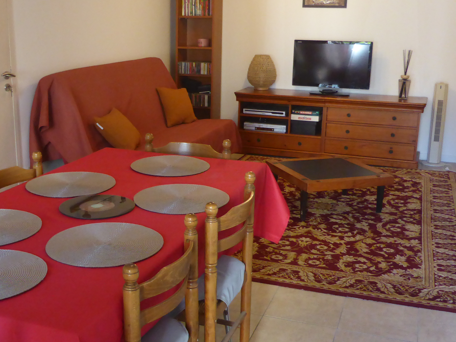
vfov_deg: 32.2
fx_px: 593
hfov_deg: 41.9
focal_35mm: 45
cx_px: 185
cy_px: 163
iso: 400
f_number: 3.3
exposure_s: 1/30
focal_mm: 4.3
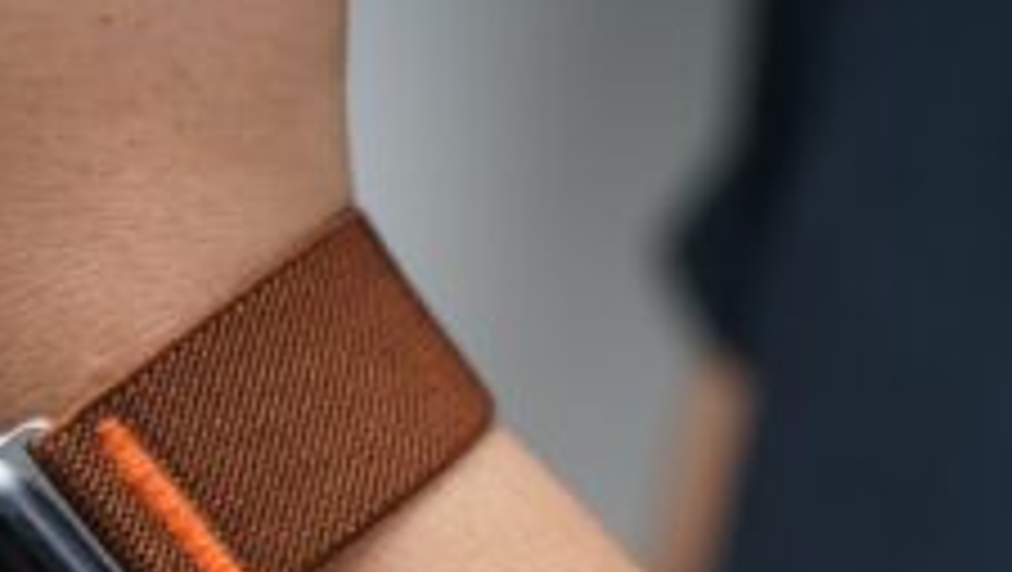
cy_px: 484
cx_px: 207
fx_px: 1799
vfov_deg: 17.8
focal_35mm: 67
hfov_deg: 30.7
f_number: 4
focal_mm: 36
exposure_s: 1/60
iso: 1250
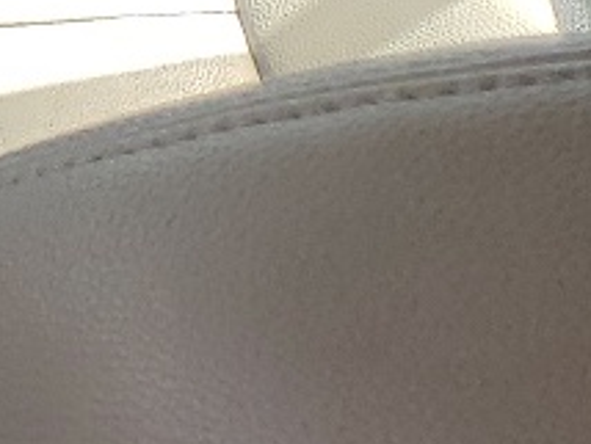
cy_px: -392
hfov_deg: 7.9
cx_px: -1480
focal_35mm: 194
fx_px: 3316
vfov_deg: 7.4
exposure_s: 1/588
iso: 50
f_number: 1.5
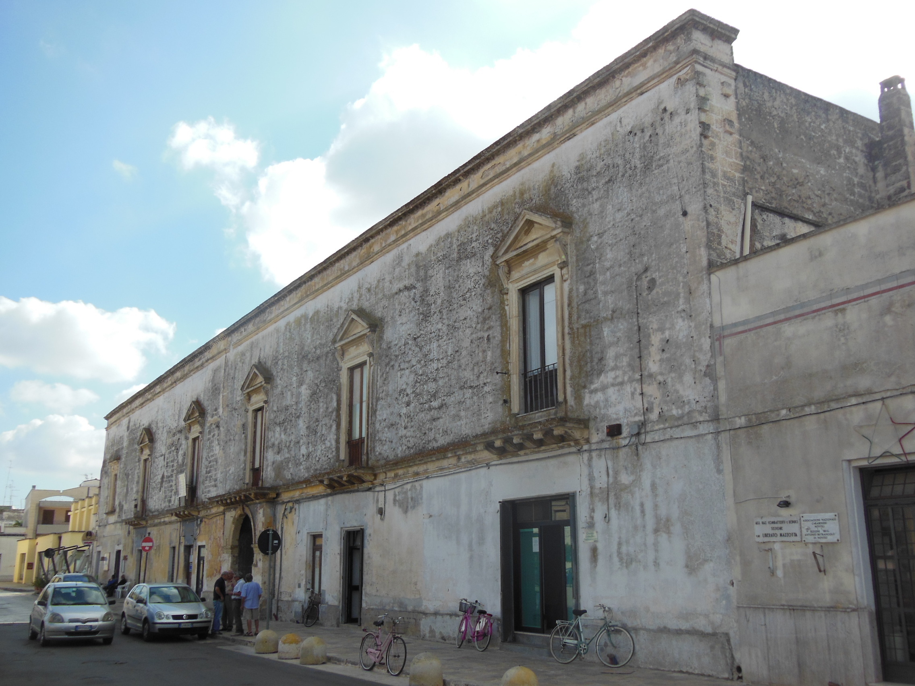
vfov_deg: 41.8
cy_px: 343
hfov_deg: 54.0
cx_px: 458
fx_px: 899
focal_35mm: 34
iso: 125
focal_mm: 6
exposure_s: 1/800
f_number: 3.9
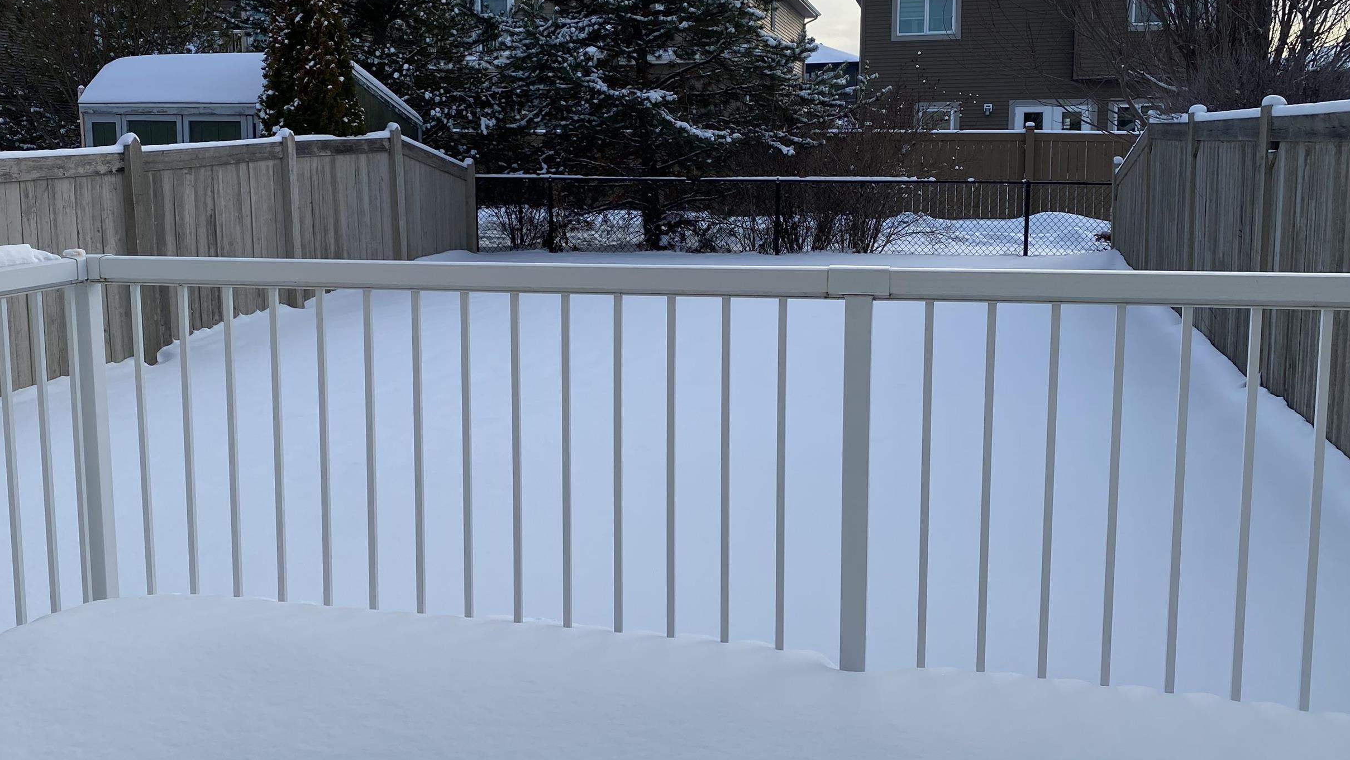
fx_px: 1289
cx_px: 553
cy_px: 322
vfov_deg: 32.8
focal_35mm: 36
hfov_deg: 55.0
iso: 32
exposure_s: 1/1504
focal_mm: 4.25
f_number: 1.8
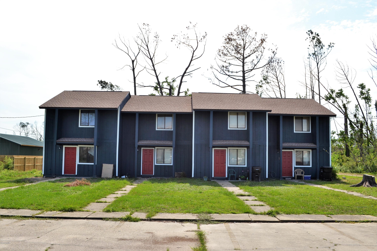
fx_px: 346
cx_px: 188
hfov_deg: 57.2
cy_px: 126
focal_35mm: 33
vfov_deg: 40.0
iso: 100
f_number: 9
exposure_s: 1/200
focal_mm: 22
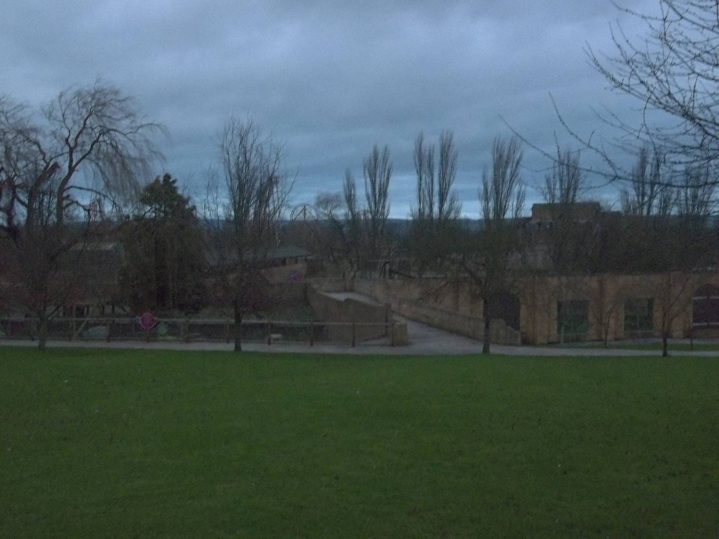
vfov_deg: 31.5
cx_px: 360
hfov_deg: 41.2
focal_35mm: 46
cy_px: 270
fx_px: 955
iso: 400
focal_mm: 8.3
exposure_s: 1/8
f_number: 3.7
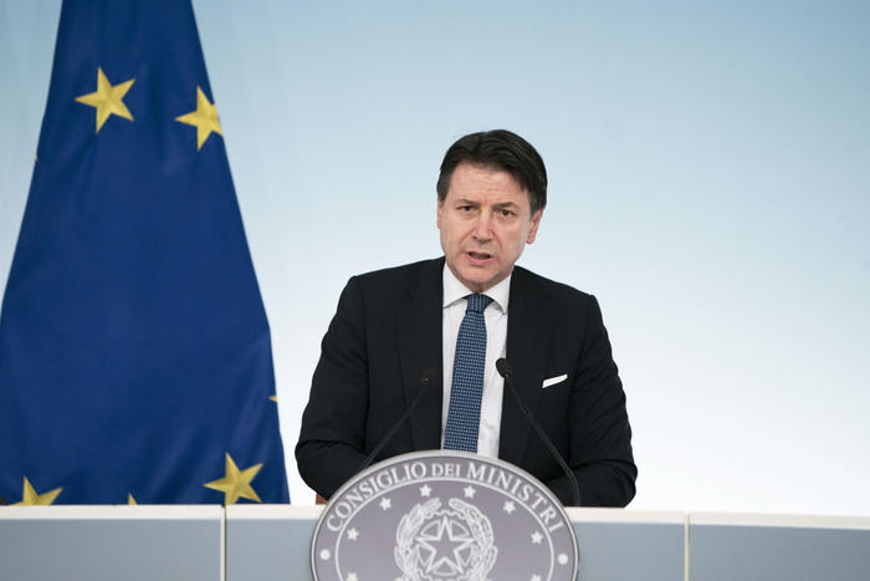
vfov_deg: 6.9
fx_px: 4786
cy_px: 290
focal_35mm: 198
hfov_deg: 10.4
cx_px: 435
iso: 1000
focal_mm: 198
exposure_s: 1/250
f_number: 2.8
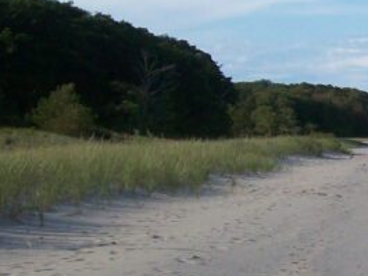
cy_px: 137
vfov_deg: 10.7
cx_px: 567
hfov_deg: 13.3
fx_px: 1478
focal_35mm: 139
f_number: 4.8
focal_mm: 6
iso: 80
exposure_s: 1/591
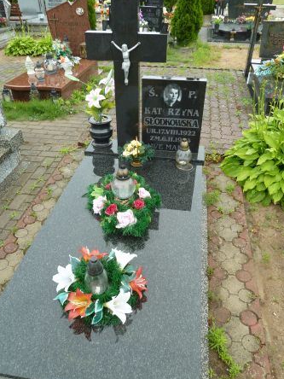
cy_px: 195
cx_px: 140
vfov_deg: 65.3
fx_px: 295
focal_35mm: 27
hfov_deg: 51.4
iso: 80
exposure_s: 1/80
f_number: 3.3
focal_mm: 4.1
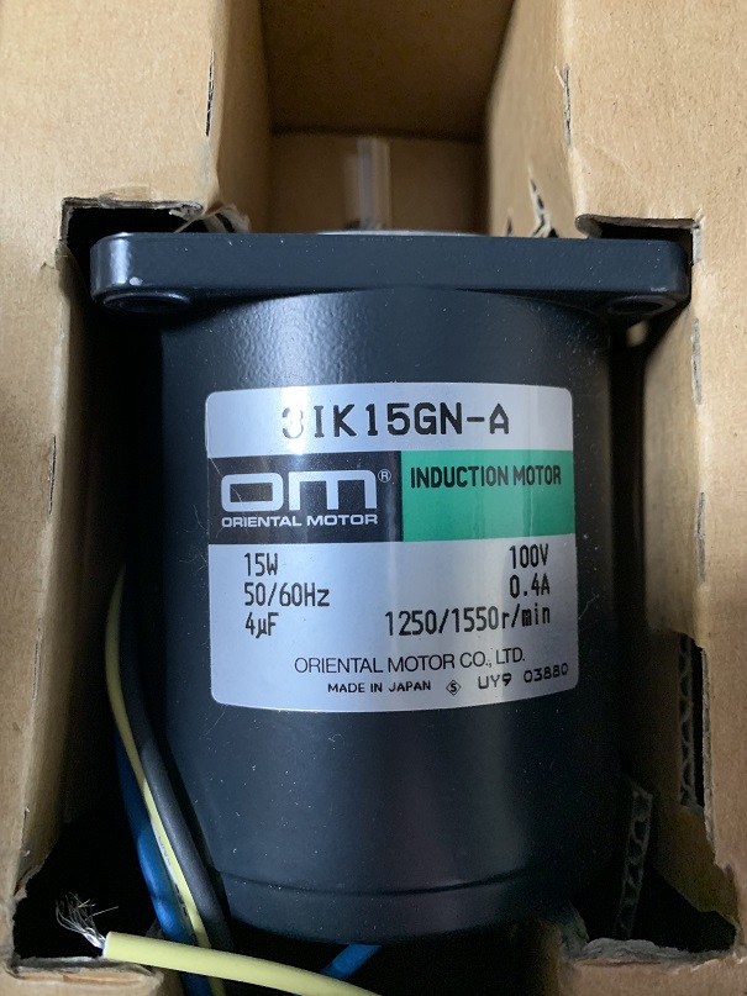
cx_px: 374
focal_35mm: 26
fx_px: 748
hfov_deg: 53.1
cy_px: 498
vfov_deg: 67.3
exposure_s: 1/40
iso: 400
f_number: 1.8
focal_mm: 4.25
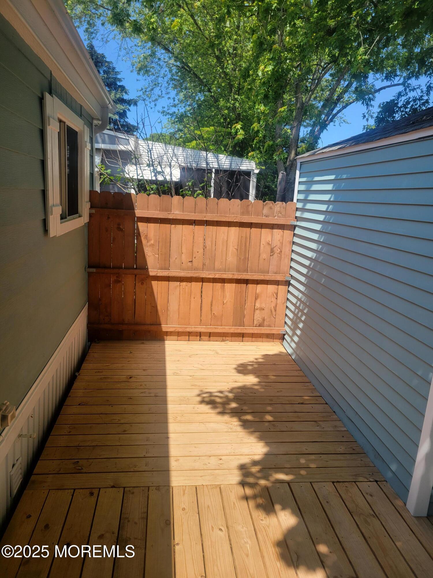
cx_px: 216
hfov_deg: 53.1
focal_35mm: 26
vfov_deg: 67.3
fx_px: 434
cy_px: 289
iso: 40
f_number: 1.8
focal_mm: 5.4
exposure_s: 1/1286
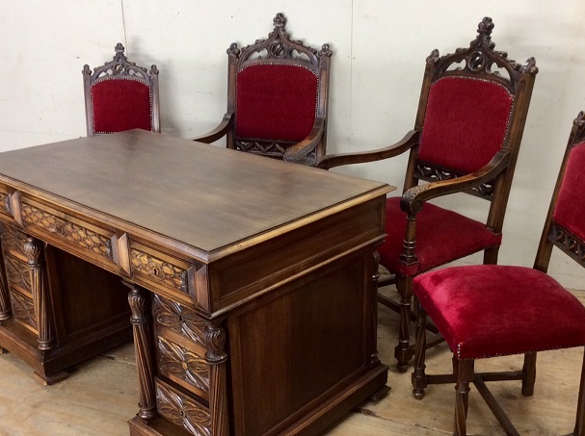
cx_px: 292
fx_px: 692
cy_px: 224
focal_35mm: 41
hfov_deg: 45.8
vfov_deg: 35.0
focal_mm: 3.3
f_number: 2.4
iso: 64
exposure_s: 1/25
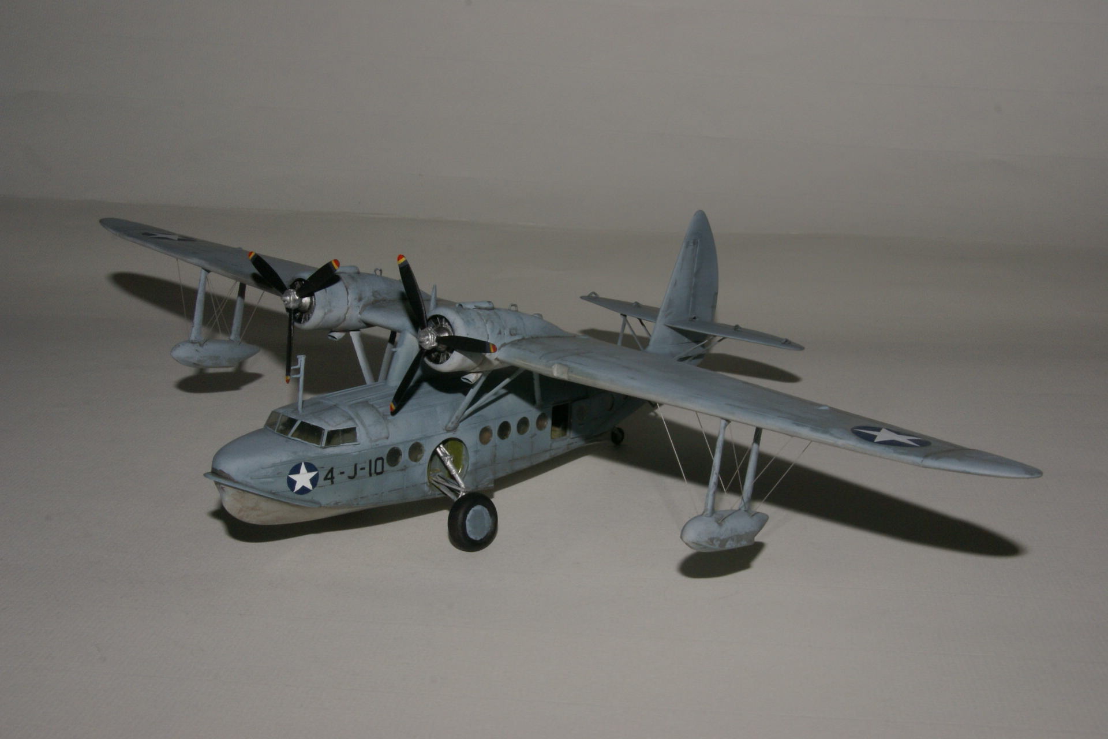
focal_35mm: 52
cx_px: 554
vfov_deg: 25.8
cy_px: 370
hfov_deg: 37.9
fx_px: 1616
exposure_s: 1/60
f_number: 25
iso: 400
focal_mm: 35
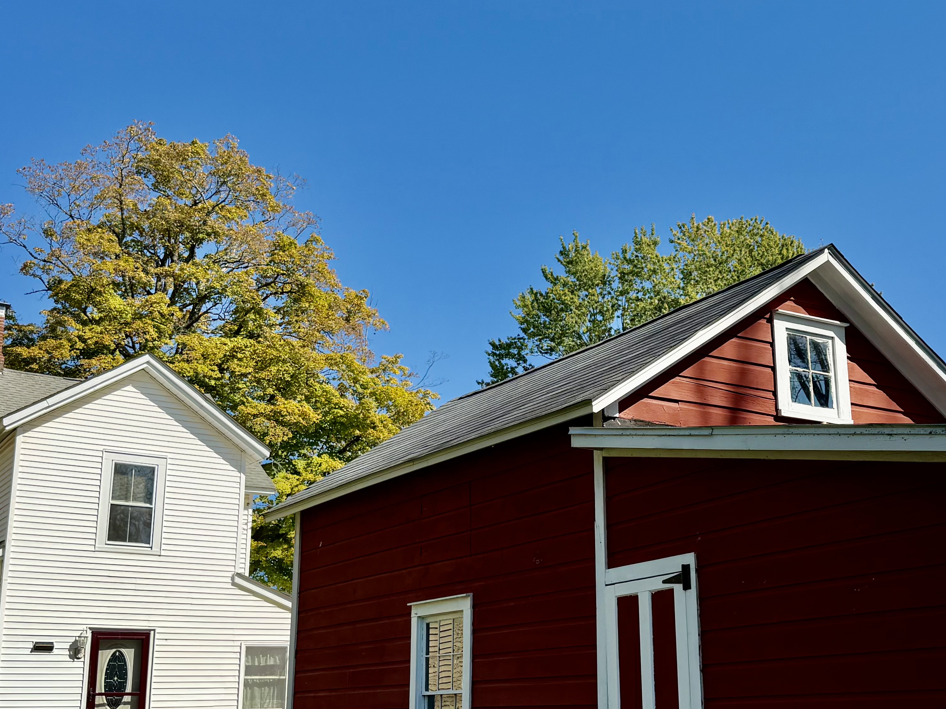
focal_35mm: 46
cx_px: 553
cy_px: 405
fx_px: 1257
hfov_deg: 41.1
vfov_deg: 31.5
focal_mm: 6.76
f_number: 1.78
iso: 80
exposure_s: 1/4167
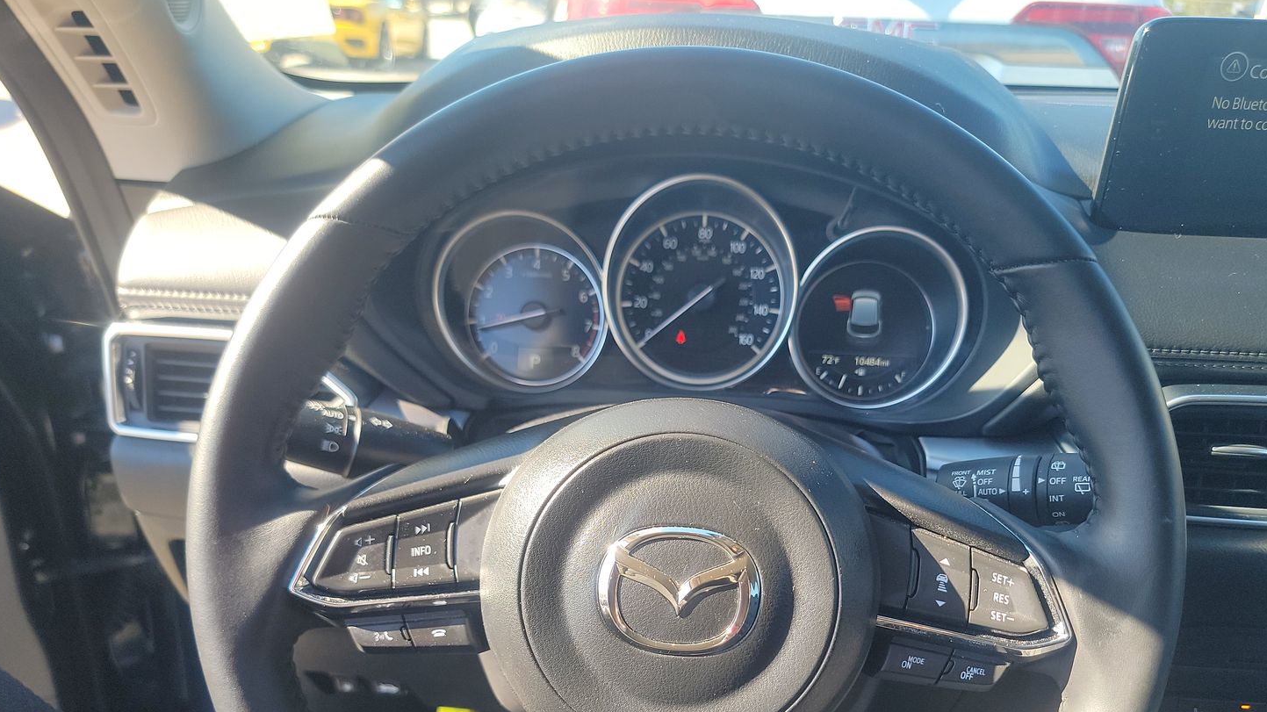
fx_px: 974
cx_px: 666
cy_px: 509
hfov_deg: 66.0
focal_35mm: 29
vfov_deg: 39.4
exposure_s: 1/119
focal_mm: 6.7
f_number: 1.8
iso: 86
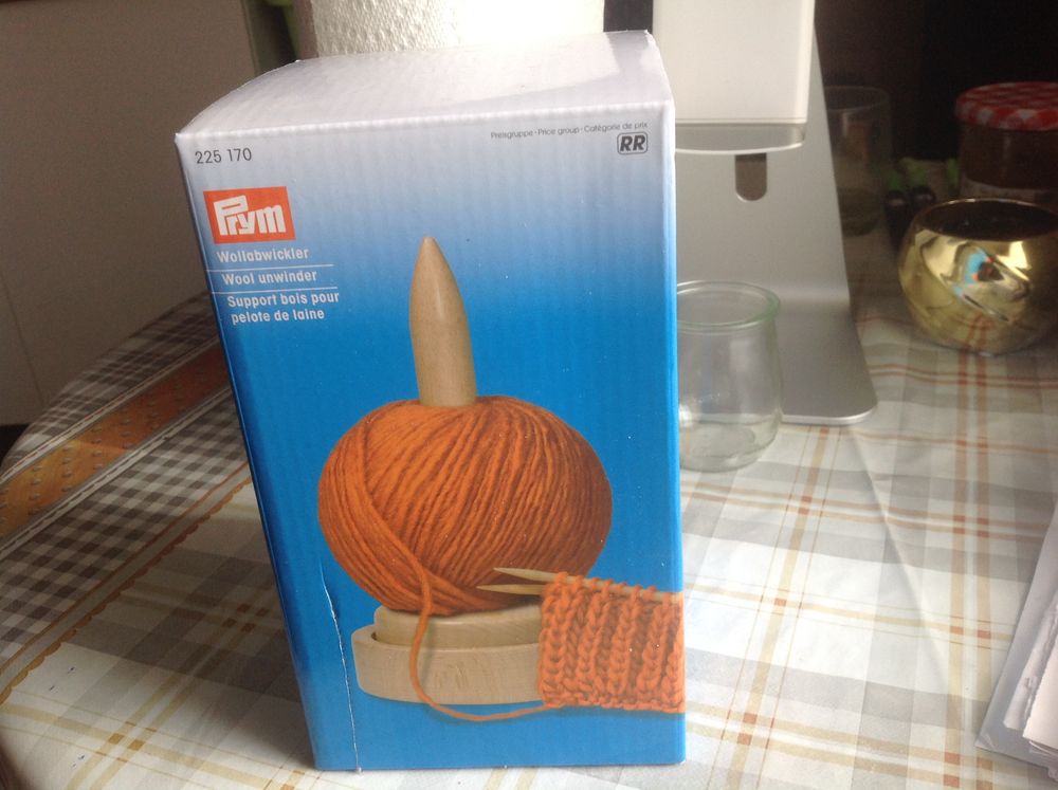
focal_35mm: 35
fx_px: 1068
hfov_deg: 52.7
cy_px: 395
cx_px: 529
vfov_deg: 40.6
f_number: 2.4
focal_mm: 4.28
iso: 80
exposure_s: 1/120
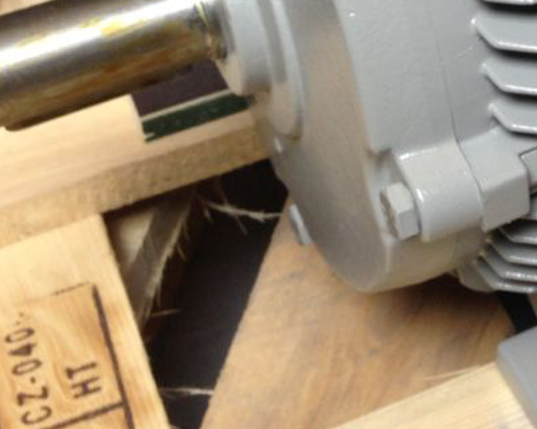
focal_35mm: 103
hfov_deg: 17.8
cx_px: 638
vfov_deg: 14.4
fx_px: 1637
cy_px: -101
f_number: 2.4
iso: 64
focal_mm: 4.12
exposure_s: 1/20
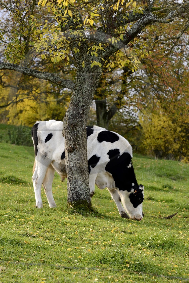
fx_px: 1662
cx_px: 81
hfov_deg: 6.5
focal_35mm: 211
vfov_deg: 9.7
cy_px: 102
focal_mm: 160
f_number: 8
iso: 400
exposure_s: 1/160
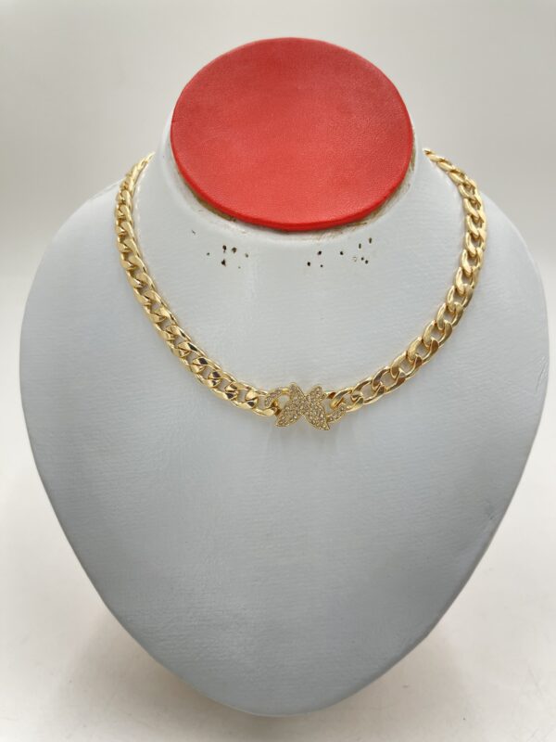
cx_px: 278
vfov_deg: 69.4
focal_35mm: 25
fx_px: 535
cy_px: 371
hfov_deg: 54.9
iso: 40
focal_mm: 5.1
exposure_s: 1/121
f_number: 1.6
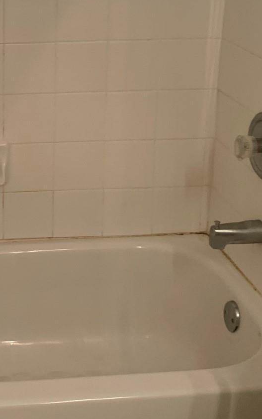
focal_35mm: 67
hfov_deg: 18.7
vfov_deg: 29.7
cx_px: -24
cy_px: 69
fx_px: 765
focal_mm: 4.25
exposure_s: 1/60
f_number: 1.8
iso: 80
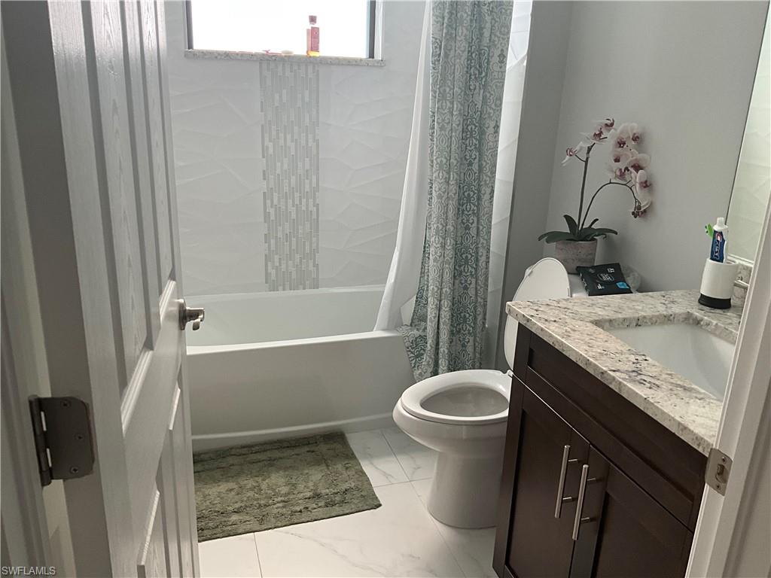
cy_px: 289
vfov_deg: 48.2
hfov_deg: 61.7
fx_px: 646
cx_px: 386
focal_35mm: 29
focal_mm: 3
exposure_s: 1/122
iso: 64
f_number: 1.8
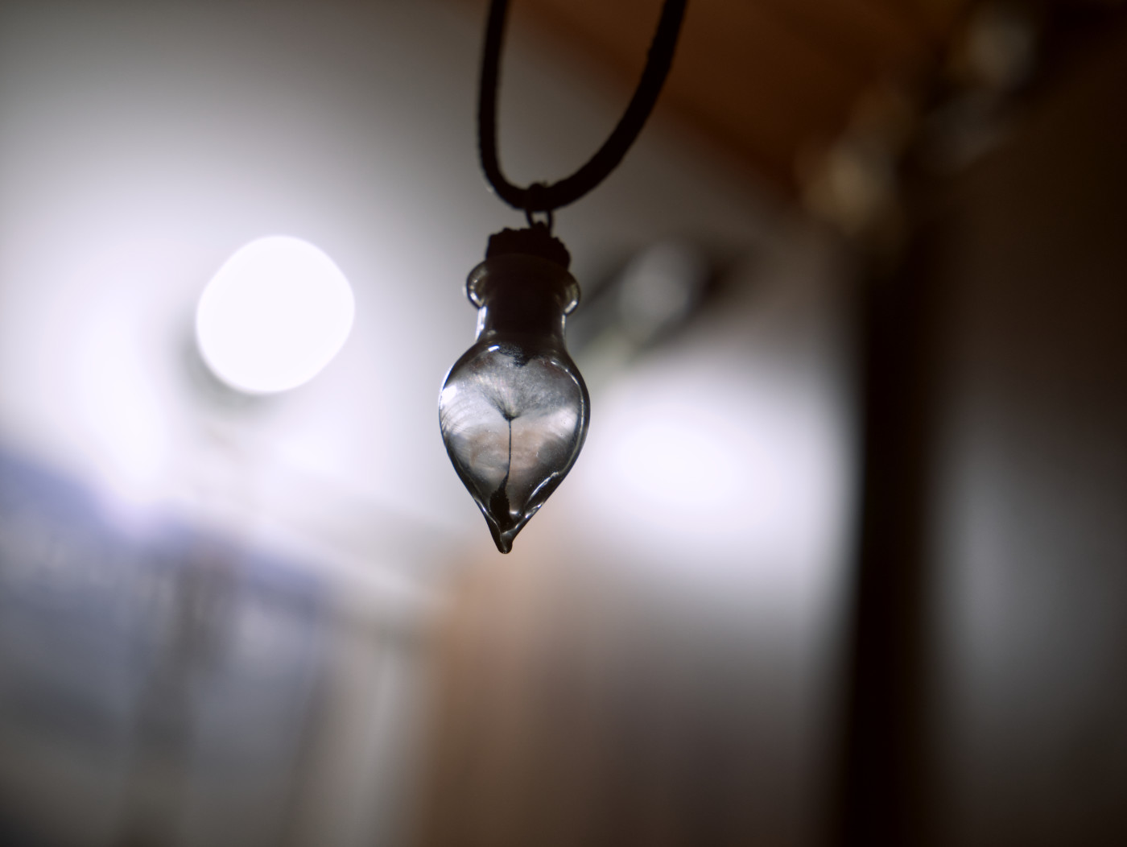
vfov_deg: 19.4
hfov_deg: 25.6
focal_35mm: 76
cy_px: 424
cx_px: 564
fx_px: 2476
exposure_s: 1/15
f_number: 5.4
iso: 200
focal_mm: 38
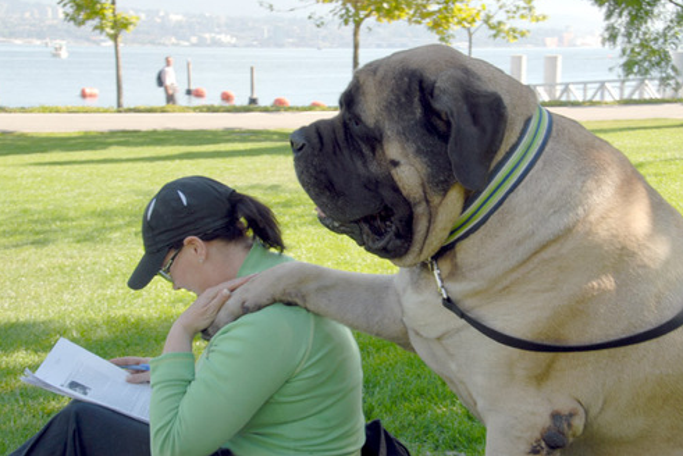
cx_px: 342
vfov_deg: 22.3
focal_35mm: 61
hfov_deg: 32.9
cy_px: 225
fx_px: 1158
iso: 100
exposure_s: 1/30
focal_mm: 40
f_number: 11
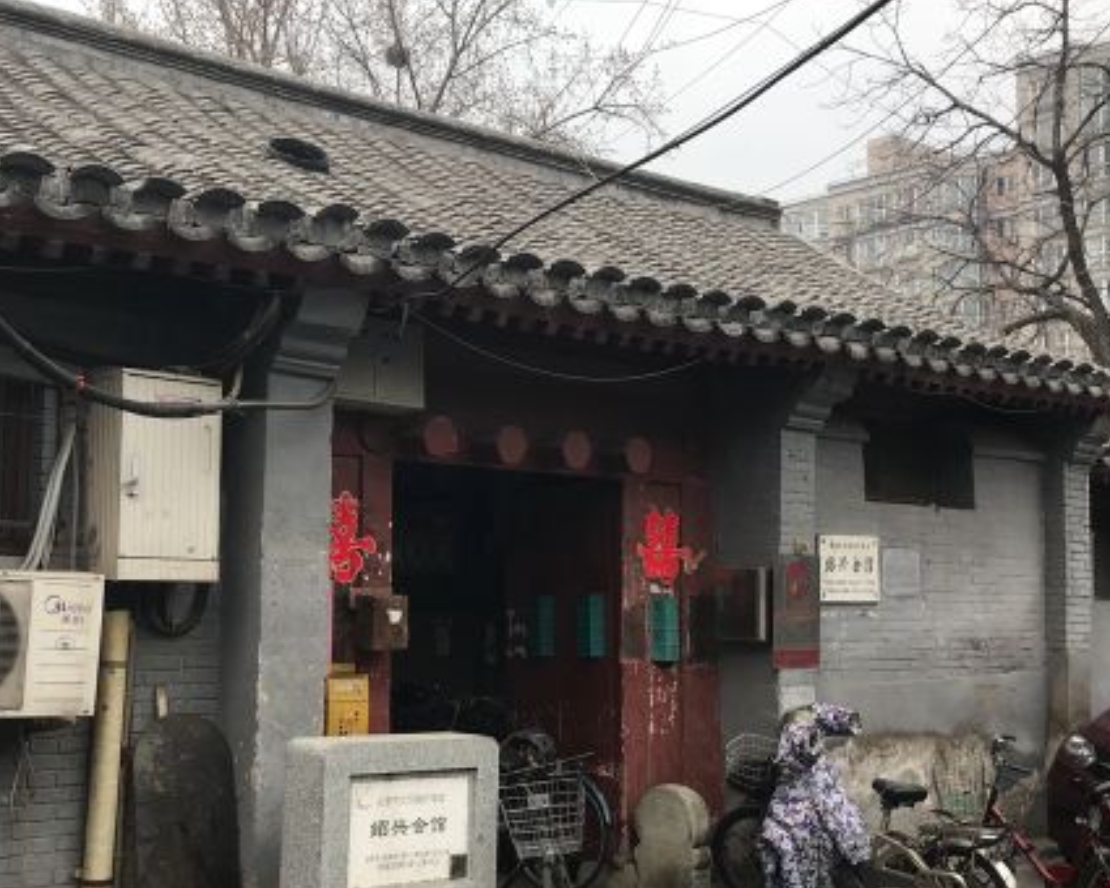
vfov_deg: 33.3
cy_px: 529
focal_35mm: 45
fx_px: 1478
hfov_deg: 40.8
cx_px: 405
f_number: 1.8
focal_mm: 3.99
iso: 20
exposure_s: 1/825
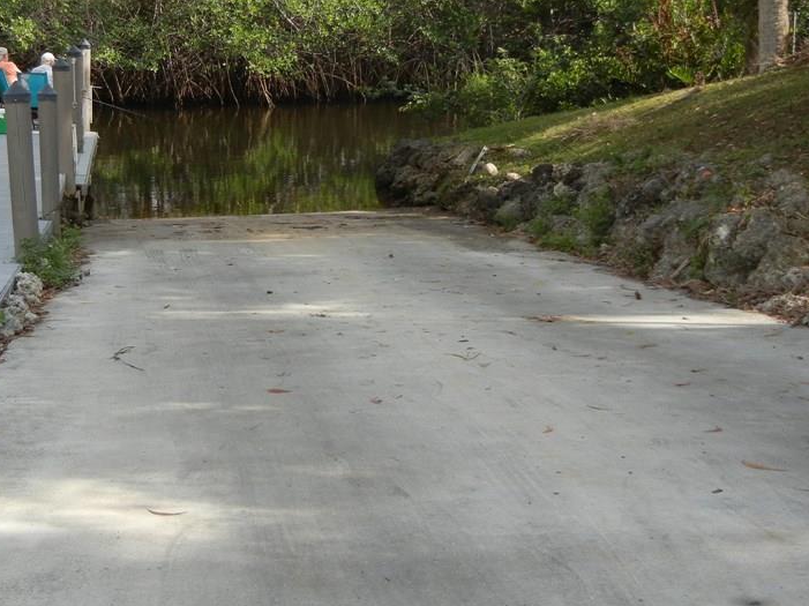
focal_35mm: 57
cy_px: 219
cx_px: 284
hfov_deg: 33.6
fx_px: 1331
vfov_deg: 25.5
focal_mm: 7.1
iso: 160
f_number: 3.7
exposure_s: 1/585
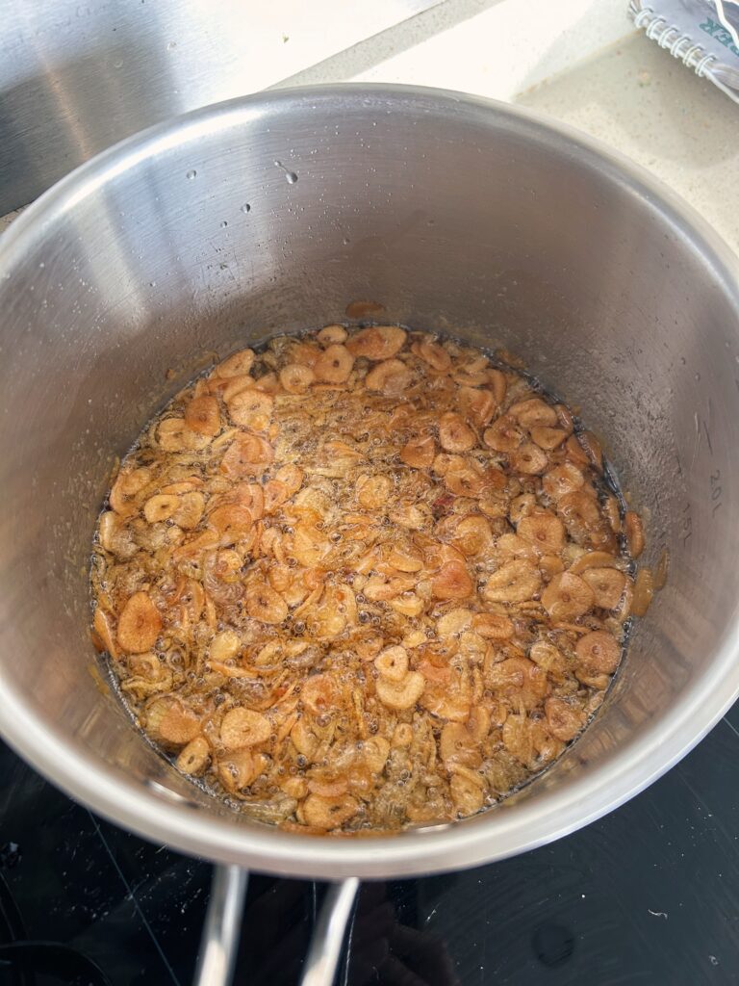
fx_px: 740
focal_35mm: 26
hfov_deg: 53.1
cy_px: 493
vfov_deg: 67.3
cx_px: 370
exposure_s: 1/92
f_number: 1.5
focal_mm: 5.7
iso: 125
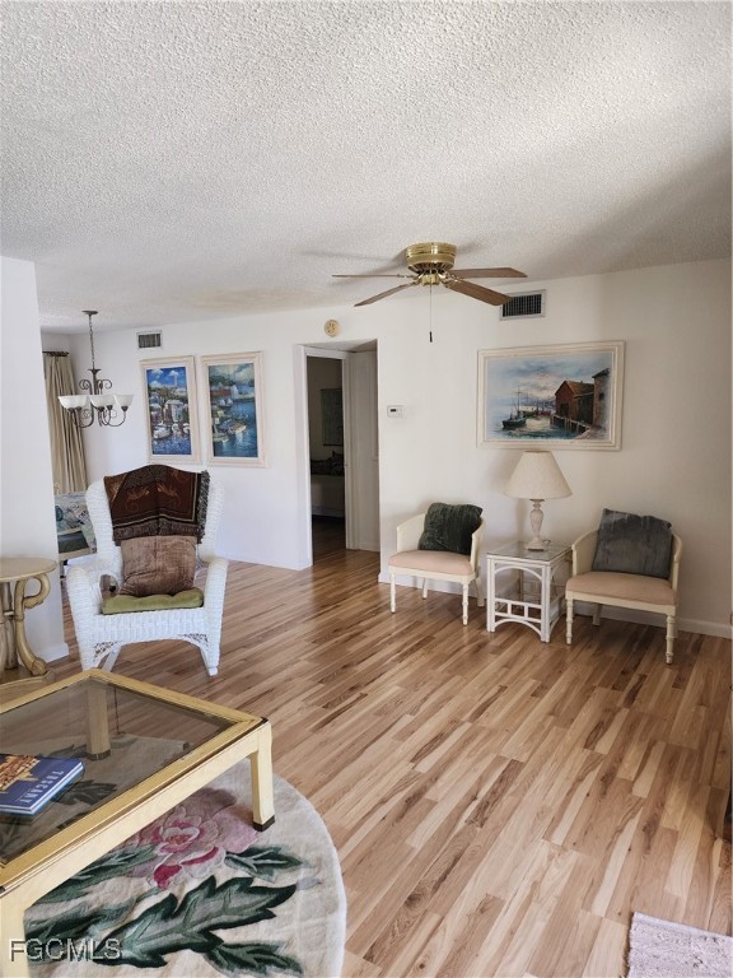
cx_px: 366
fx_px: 649
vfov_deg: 73.9
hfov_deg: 58.9
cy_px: 489
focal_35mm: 23
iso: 320
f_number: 1.8
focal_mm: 6.4
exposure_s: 1/120
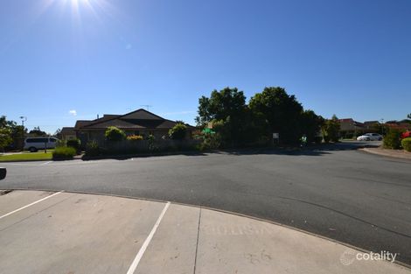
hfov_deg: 100.4
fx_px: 171
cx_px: 206
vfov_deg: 77.3
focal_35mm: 15
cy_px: 137
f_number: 9
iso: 100
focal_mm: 10
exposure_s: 1/200
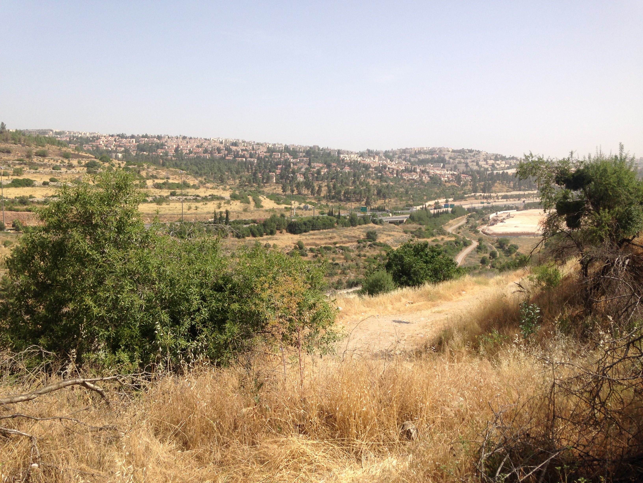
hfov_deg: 55.4
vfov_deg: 42.9
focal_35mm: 33
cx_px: 322
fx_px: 613
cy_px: 242
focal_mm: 4.12
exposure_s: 1/1550
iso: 50
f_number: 2.4
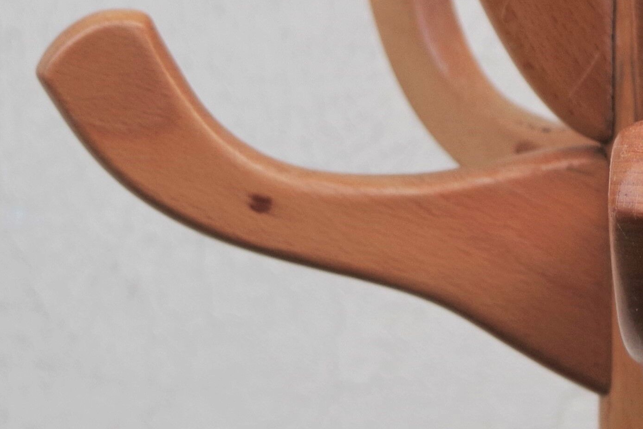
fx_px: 3250
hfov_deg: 11.2
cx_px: 612
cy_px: -322
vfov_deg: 7.3
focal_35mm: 182
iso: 100
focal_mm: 28.13
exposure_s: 1/125
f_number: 4
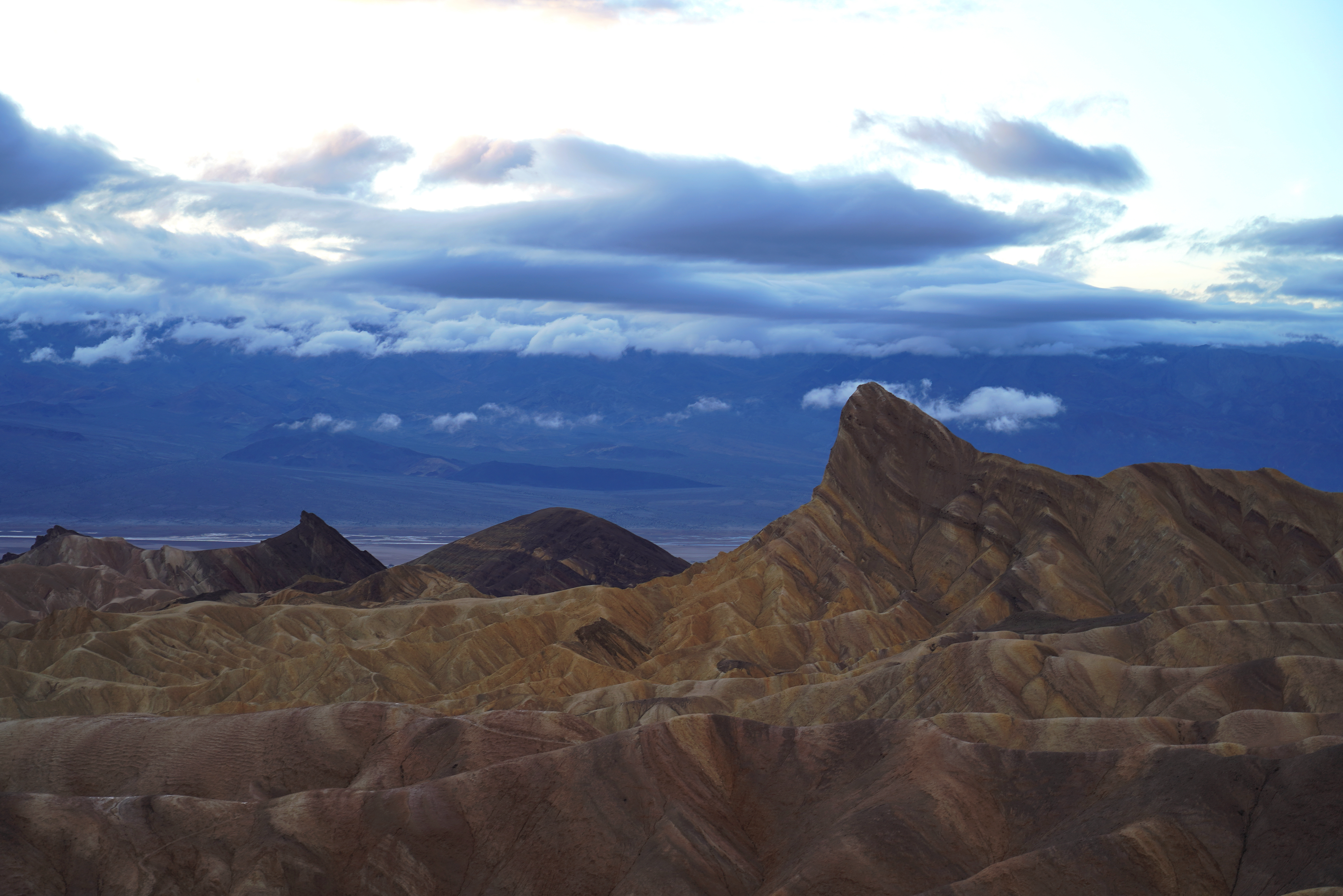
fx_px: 2611
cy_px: 448
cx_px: 672
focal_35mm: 70
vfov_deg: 19.5
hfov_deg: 28.8
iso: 125
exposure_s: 1/80
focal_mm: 70
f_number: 4
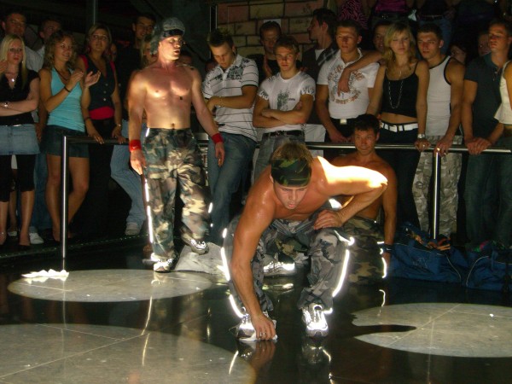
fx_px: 843
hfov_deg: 33.8
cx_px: 256
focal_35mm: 57
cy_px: 192
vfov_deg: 25.7
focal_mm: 11.8
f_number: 3.6
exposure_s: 1/60
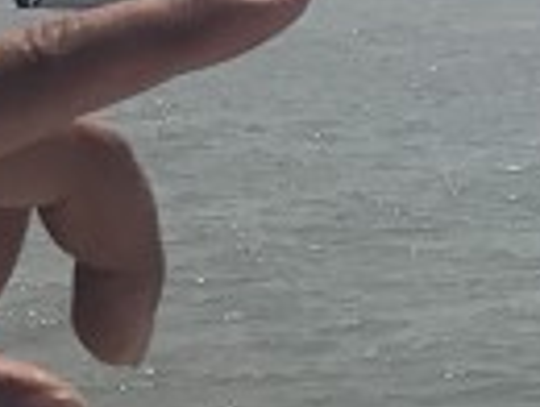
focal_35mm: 146
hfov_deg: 11.1
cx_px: 1350
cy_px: -241
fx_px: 2282
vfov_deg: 9.8
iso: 20
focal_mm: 3.99
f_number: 1.8
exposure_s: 1/6849
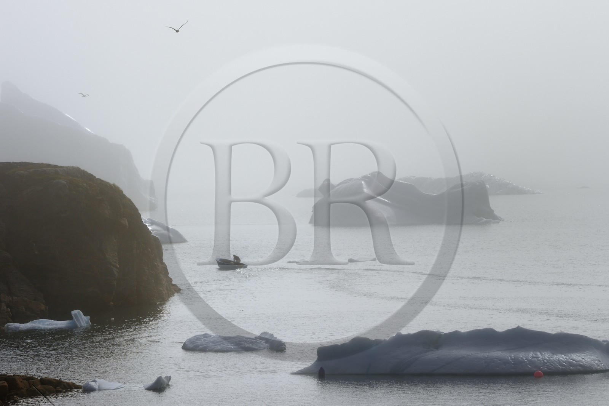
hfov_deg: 10.3
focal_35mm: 200
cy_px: 203
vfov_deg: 6.9
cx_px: 304
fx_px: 3382
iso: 200
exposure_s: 1/250
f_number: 20
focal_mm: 200
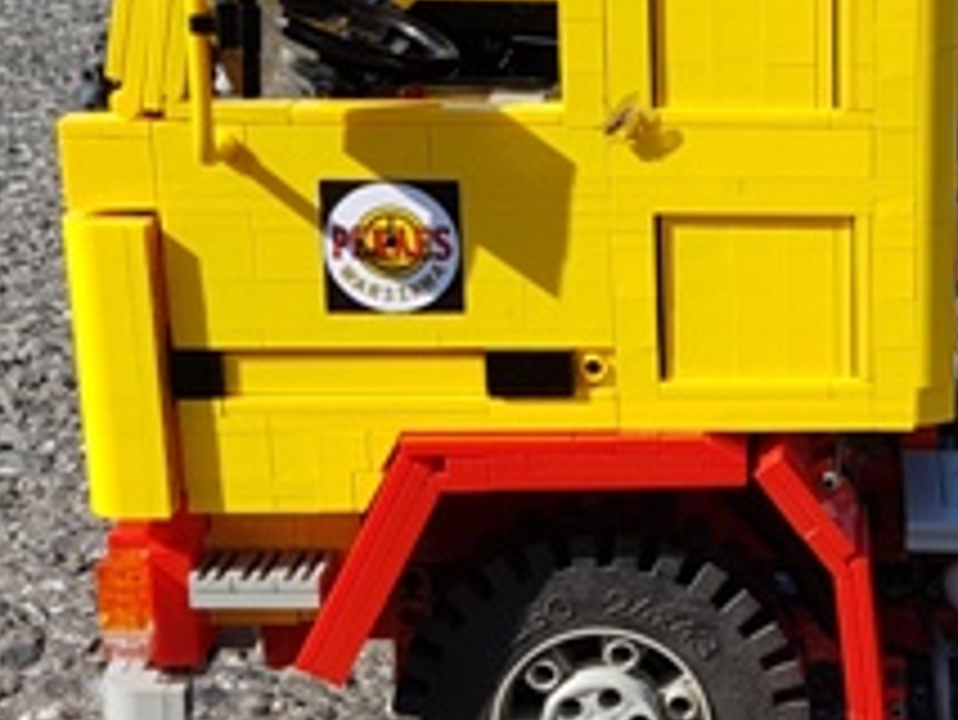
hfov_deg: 23.4
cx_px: 1061
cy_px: 328
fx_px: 2160
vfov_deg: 18.9
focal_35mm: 78
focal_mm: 4.2
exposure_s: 1/2232
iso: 50
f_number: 1.7
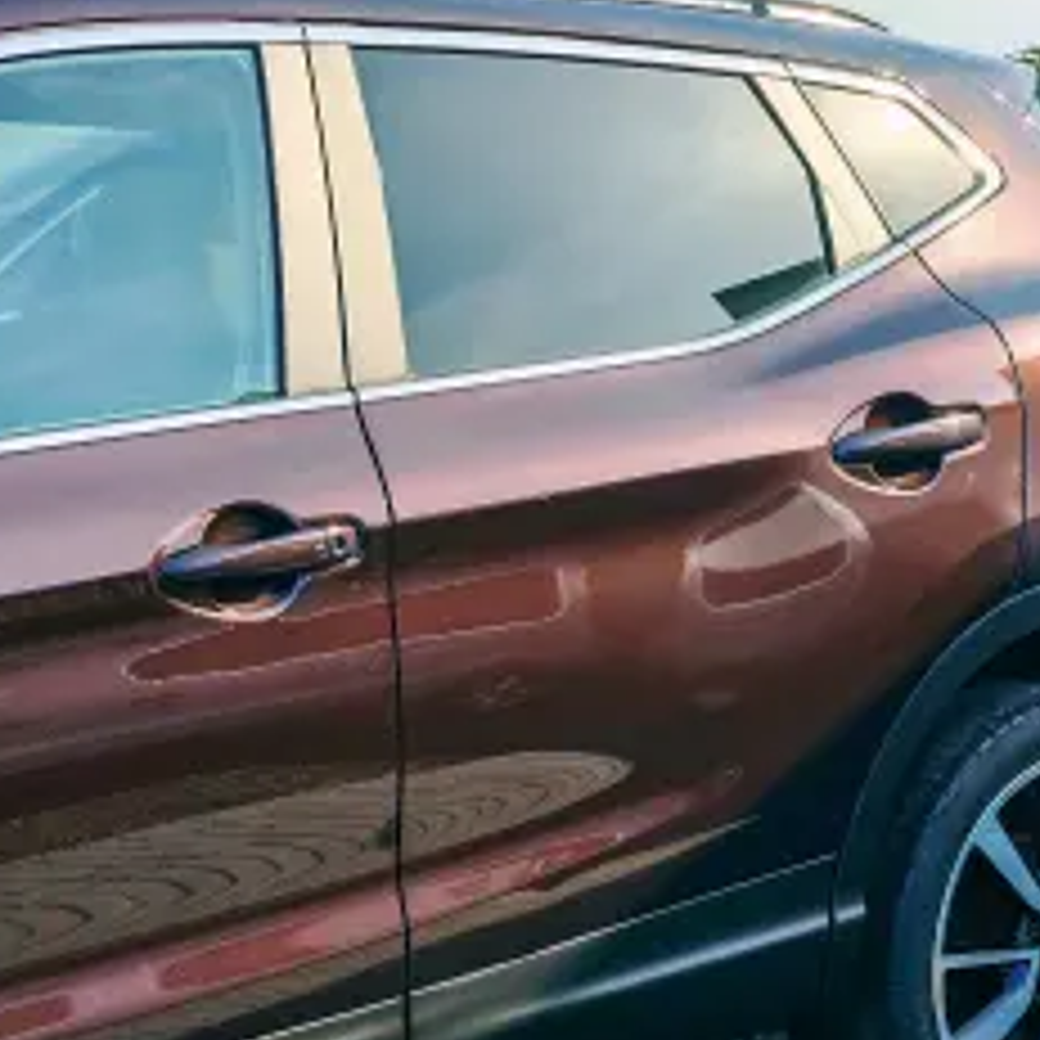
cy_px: 576
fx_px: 3365
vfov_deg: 17.6
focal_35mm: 99
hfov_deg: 17.6
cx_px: 599
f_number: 2.6
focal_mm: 15.38
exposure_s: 1/100
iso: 64
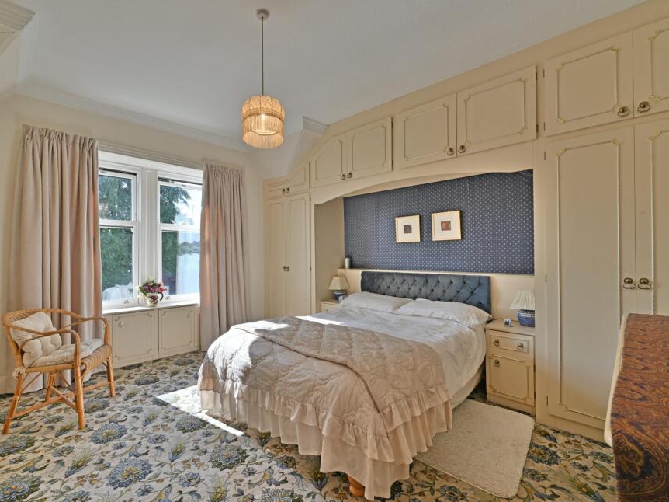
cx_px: 300
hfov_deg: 94.2
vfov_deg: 78.1
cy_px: 251
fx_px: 309
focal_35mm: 16
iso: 125
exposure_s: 1/15
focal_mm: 14
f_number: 13
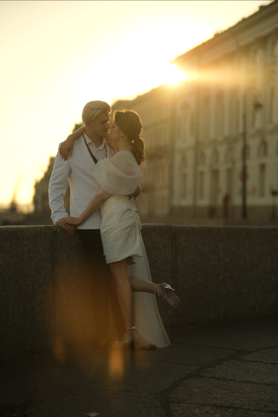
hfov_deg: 18.2
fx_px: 869
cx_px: 139
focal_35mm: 75
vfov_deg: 27.0
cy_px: 208
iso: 160
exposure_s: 1/7500
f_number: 1.1
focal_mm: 50
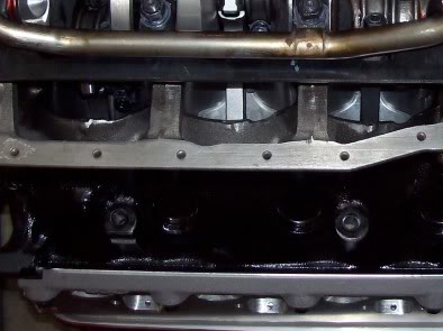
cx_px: 323
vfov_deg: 19.9
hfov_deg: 26.4
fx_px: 934
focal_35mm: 73
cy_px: 68
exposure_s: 1/64
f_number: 2.7
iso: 80
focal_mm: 6
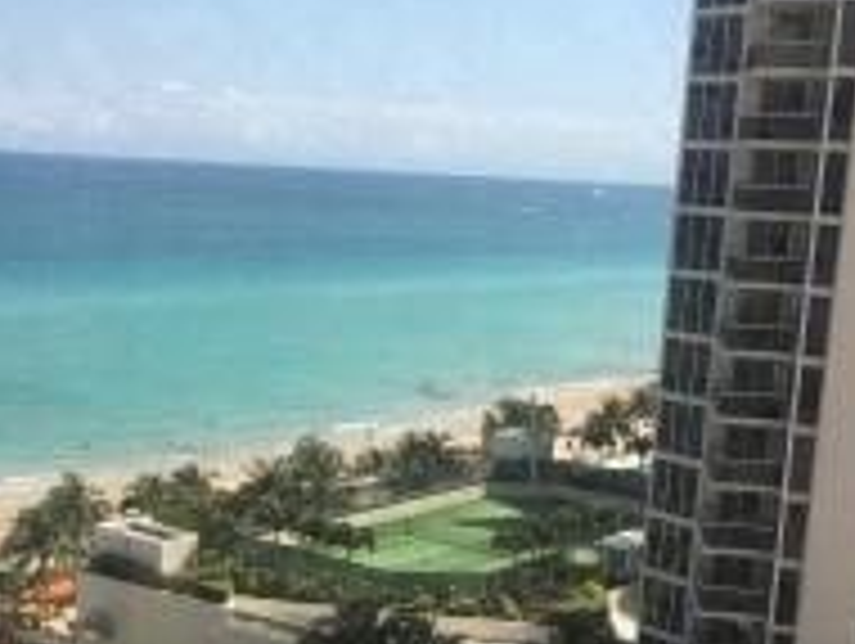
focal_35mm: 61
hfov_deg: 31.6
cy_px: 504
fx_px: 1509
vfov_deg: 23.8
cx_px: 378
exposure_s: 1/1148
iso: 25
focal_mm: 4.15
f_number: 2.2
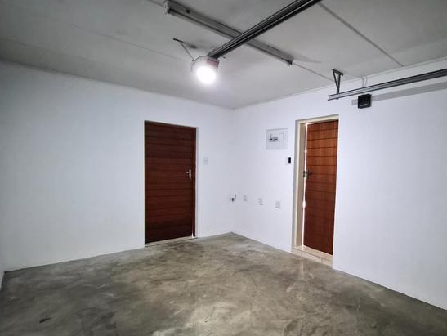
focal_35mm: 19
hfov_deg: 81.0
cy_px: 189
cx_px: 307
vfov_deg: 68.5
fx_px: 246
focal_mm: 1.7
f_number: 2.2
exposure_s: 1/50
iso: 800
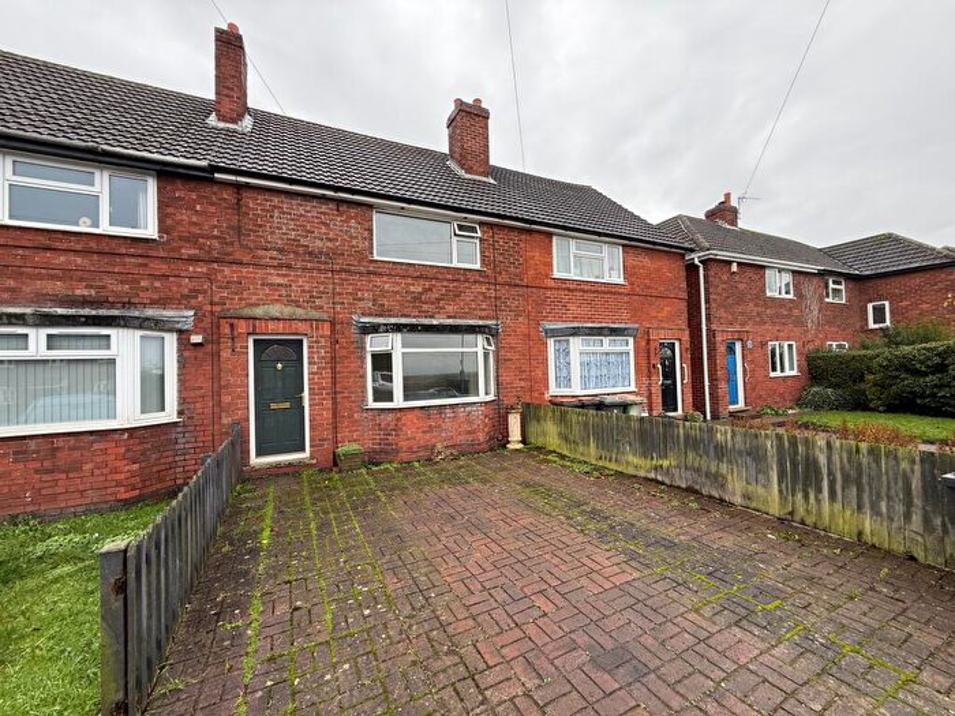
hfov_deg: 102.1
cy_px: 358
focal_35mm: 14
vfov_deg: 85.7
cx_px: 478
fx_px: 386
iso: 50
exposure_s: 1/128
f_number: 2.2
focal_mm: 2.22
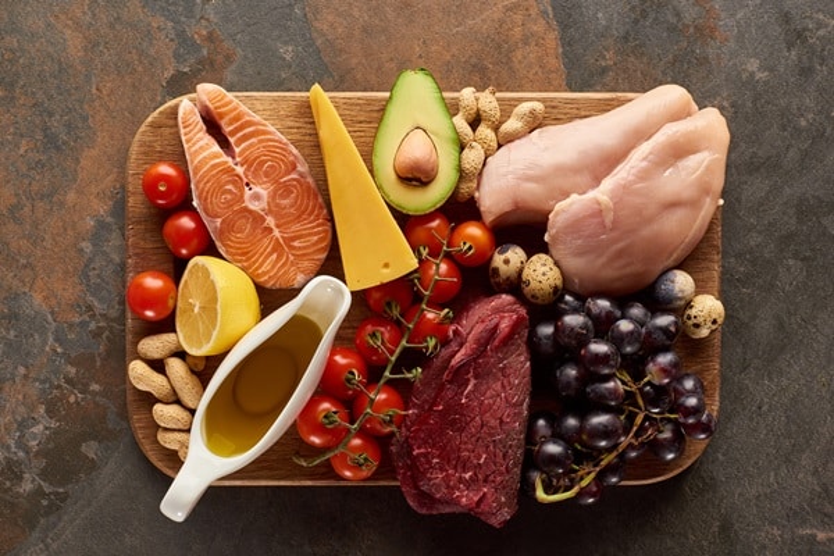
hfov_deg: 39.6
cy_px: 278
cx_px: 417
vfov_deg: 27.0
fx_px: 1158
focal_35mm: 50
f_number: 9
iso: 200
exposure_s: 1/160
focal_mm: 50
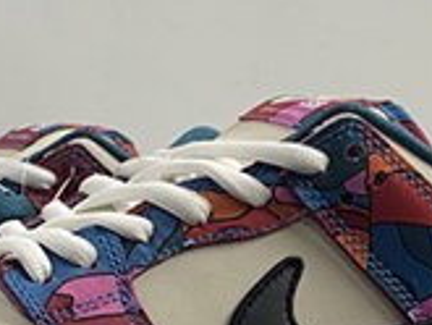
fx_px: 1374
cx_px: 84
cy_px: 350
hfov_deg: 17.7
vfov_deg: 13.2
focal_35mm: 110
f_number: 1.8
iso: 64
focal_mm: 4.25
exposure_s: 1/50
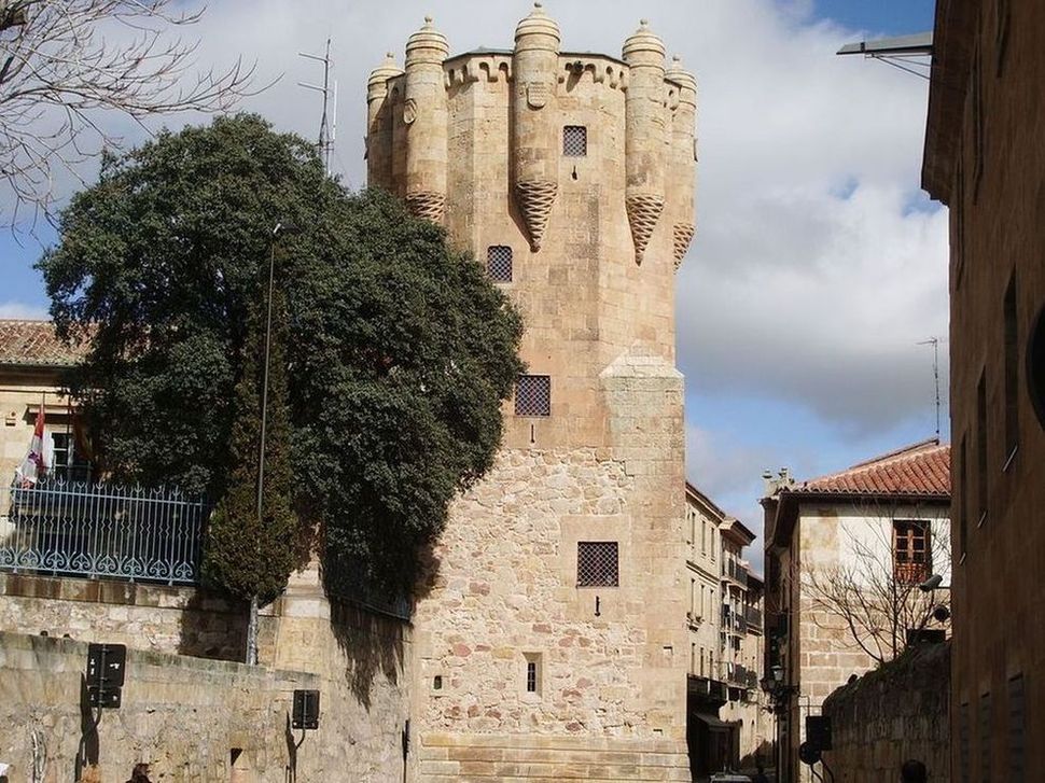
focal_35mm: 62
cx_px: 522
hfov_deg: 31.2
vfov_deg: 23.6
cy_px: 392
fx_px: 1871
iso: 50
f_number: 5.6
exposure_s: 1/400
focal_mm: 10.2
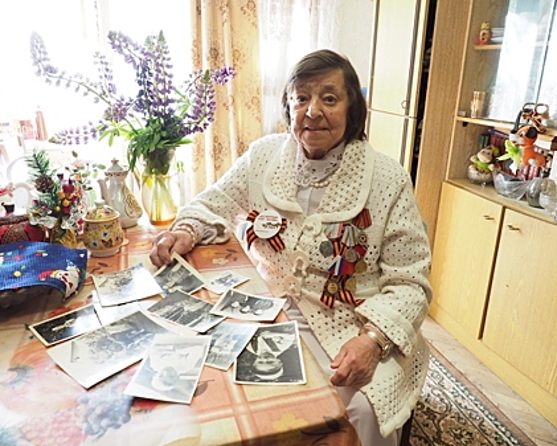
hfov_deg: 66.0
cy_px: 217
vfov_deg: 54.9
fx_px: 429
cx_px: 263
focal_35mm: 26
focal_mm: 12
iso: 1600
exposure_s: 1/30
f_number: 4
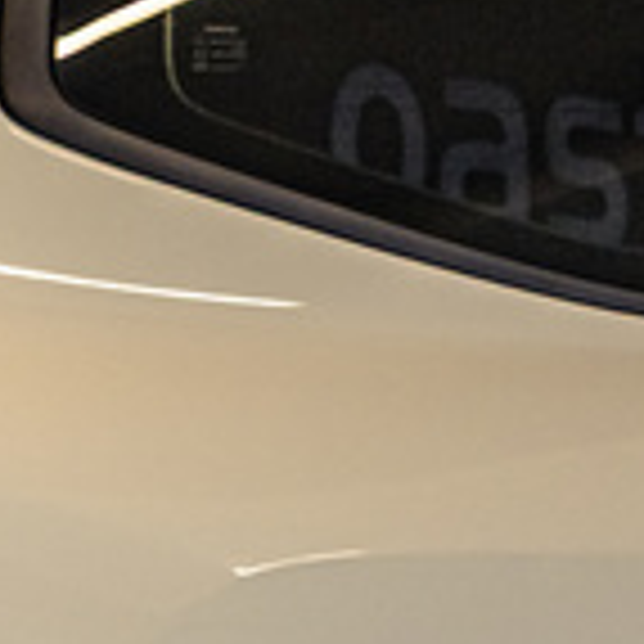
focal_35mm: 370
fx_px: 7788
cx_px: -101
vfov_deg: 4.7
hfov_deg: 4.7
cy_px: 964
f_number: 5
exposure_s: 1/200
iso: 500
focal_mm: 61
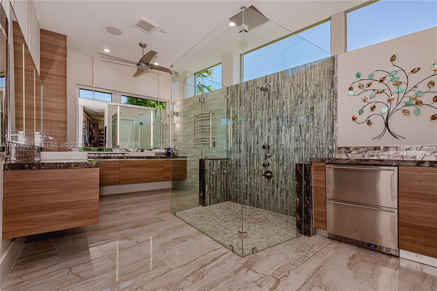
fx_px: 194
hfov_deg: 96.7
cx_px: 218
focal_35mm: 16
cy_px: 146
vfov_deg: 73.7
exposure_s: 1/160
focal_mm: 16
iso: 400
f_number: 8
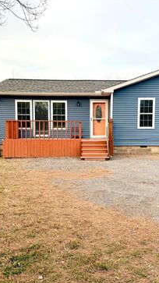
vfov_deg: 55.3
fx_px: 270
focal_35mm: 36
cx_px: 97
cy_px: 144
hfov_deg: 32.7
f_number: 1.78
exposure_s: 1/453
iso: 80
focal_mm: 6.76
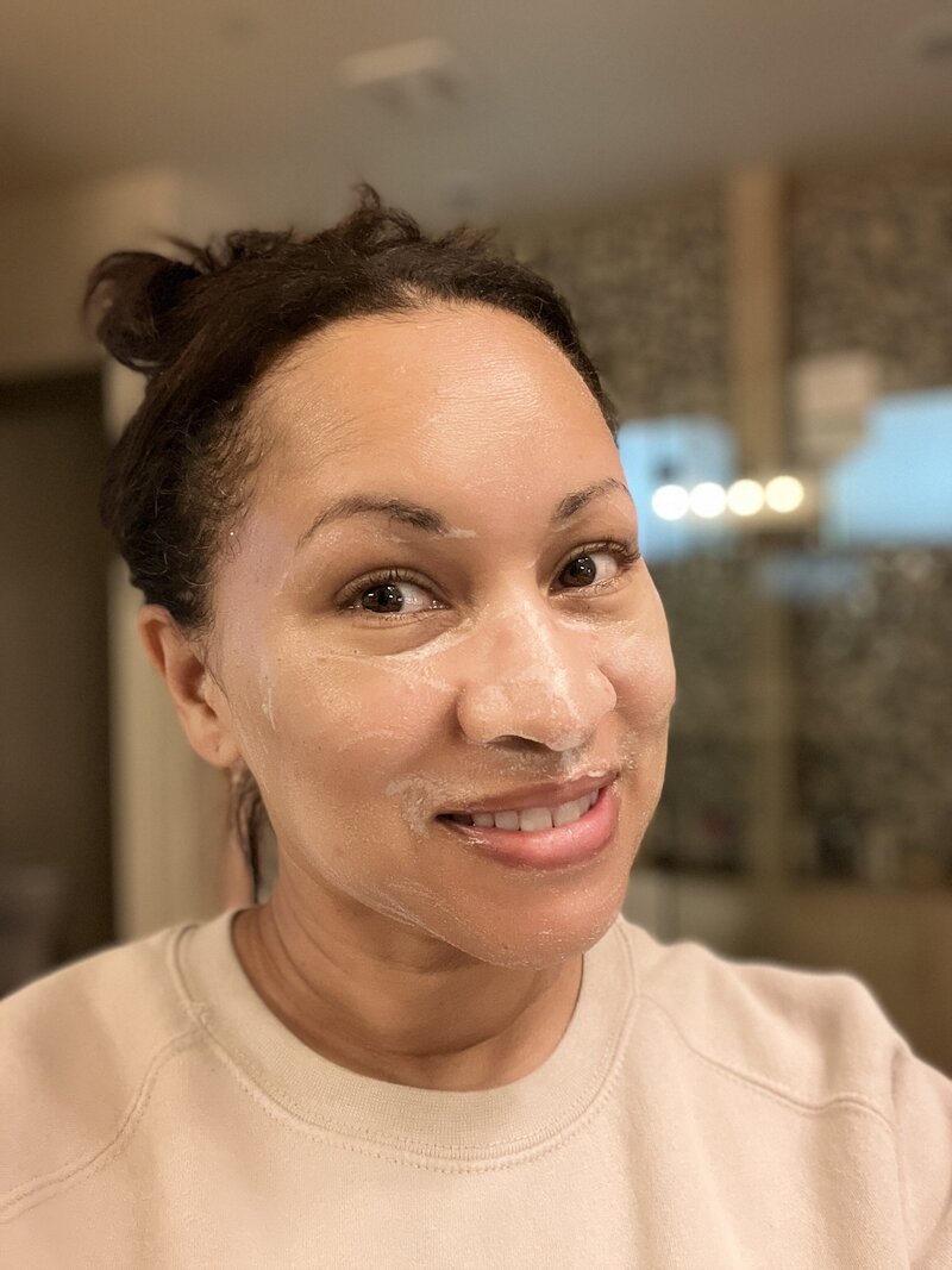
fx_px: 1100
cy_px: 635
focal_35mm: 30
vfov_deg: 60.0
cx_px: 476
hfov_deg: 46.8
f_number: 2.2
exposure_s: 1/60
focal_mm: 2.71
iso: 400
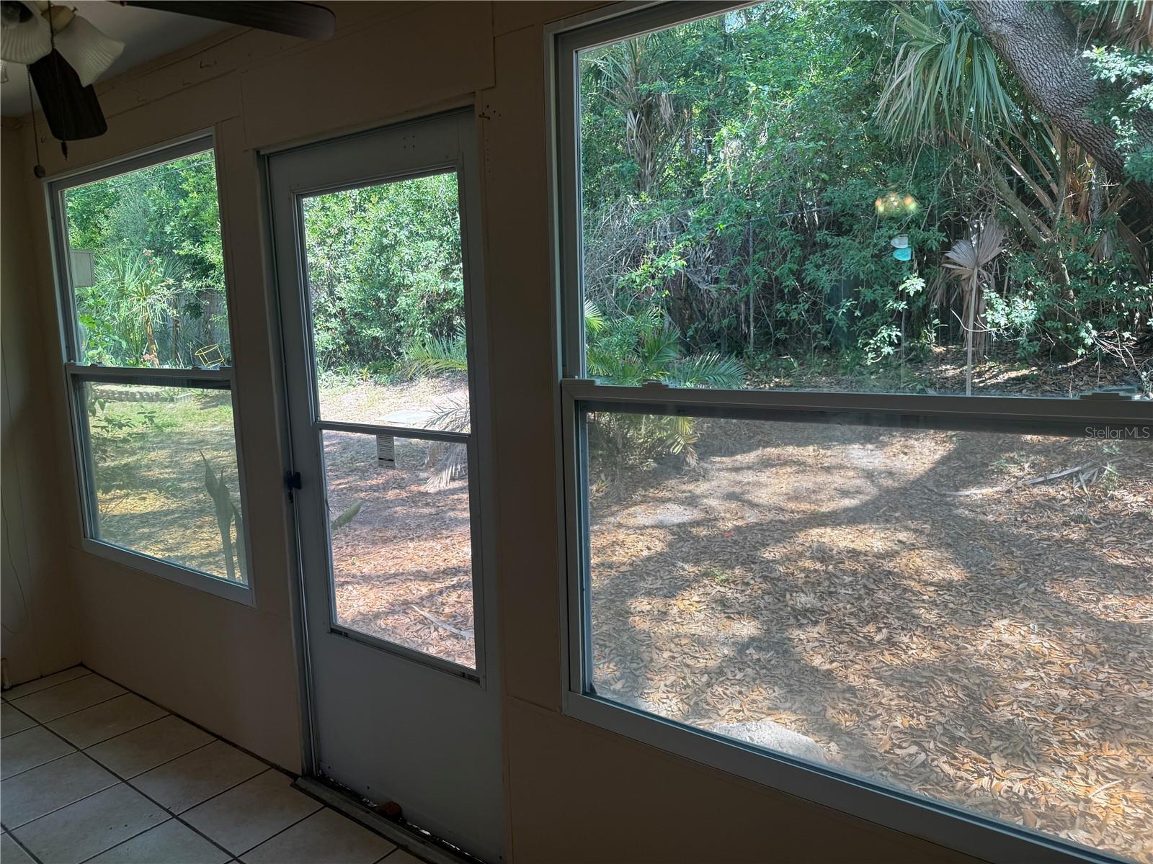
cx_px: 576
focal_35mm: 24
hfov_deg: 71.6
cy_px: 432
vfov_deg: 56.8
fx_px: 799
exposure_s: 1/187
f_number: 1.78
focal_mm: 6.76
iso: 80
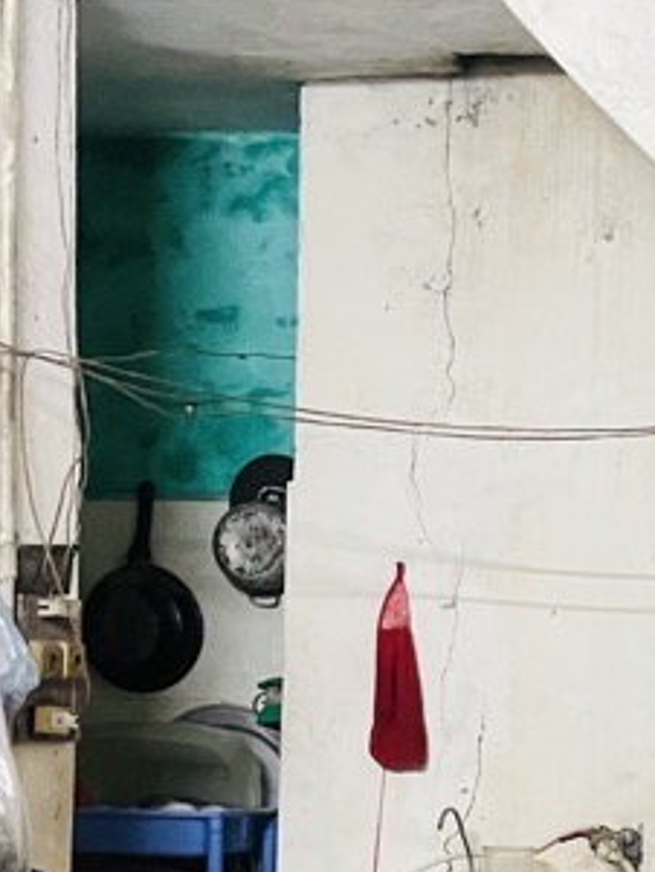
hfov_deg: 15.8
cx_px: 1009
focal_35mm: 85
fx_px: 2143
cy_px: 800
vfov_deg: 22.4
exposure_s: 1/50
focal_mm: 5.1
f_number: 1.6
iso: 500
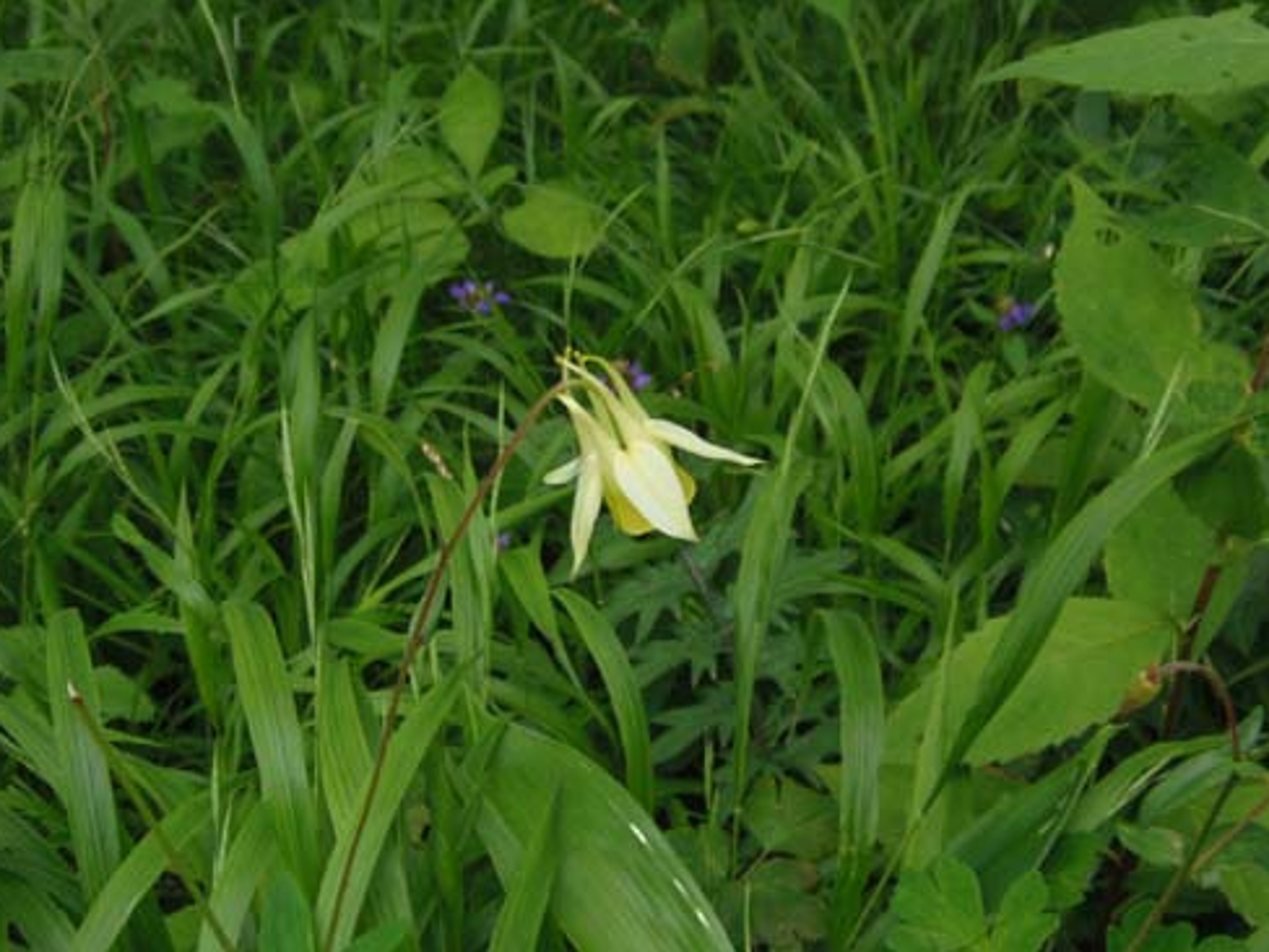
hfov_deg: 43.9
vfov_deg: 33.6
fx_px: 1576
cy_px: 485
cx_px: 634
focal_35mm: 43
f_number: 3.6
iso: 64
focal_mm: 7.8
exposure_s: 1/160
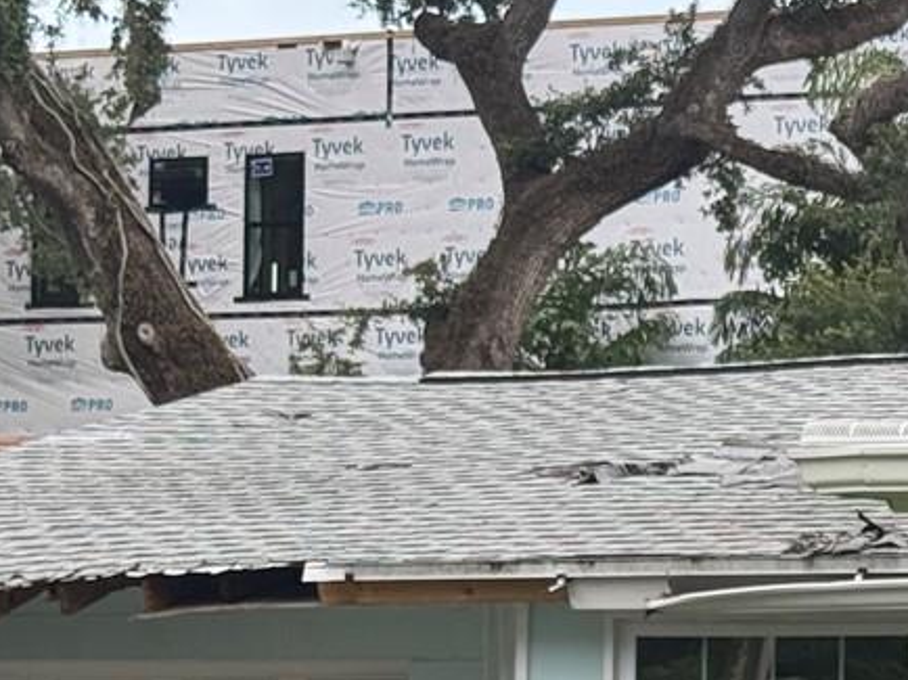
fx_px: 4640
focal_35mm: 177
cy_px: 542
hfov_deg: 10.8
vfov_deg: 8.4
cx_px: 1316
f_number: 1.78
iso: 64
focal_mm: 6.76
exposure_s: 1/370
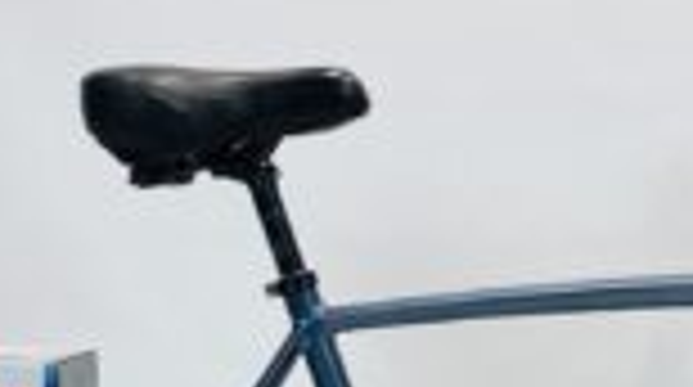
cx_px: 576
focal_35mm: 83
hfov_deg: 25.1
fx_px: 1523
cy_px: 513
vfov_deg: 13.9
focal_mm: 4.25
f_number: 1.8
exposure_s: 1/100
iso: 50
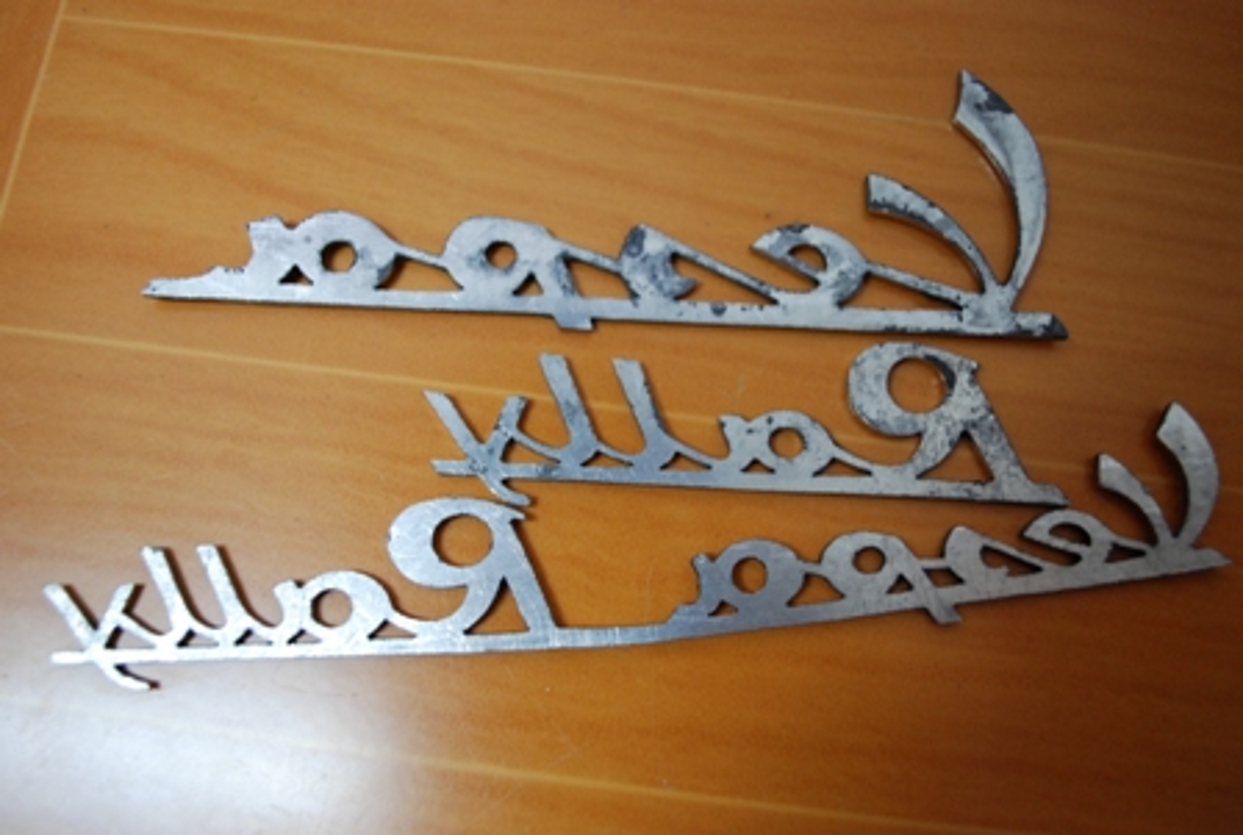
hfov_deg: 57.1
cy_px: 418
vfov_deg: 40.2
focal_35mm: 33
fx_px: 1142
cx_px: 622
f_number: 4
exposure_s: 1/10
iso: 800
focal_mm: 22
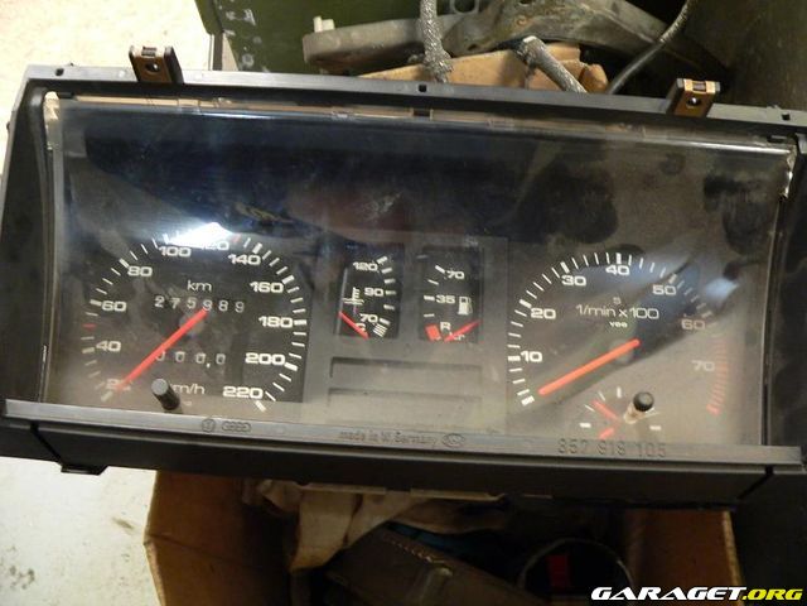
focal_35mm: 36
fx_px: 839
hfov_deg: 51.4
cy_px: 303
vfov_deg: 39.7
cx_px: 404
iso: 200
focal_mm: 6
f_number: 2.8
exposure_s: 1/4
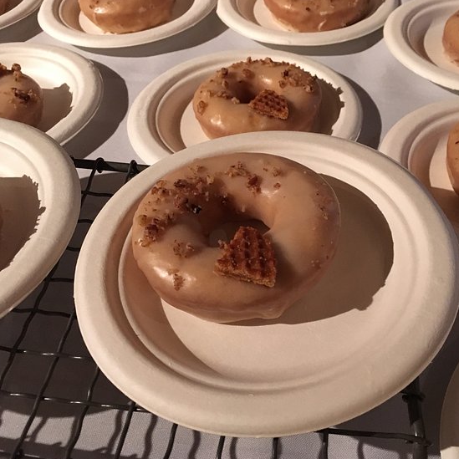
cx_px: 273
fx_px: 525
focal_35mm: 35
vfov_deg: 47.2
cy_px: 232
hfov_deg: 47.0
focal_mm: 4.15
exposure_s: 1/30
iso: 200
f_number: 2.2
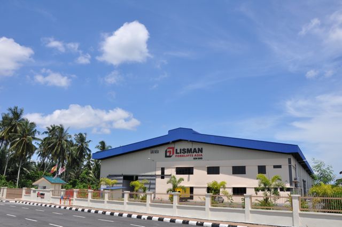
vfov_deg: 39.9
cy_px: 114
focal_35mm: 33
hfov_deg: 57.3
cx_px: 171
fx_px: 313
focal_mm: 22
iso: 200
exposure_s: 1/500
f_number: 11
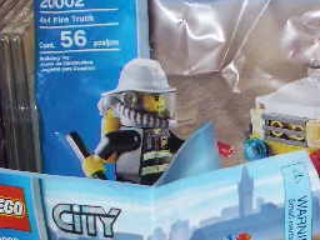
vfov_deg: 9.6
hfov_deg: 12.6
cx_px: 289
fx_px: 1433
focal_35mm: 155
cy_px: 159
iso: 200
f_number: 3.5
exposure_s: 1/60
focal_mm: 10.2
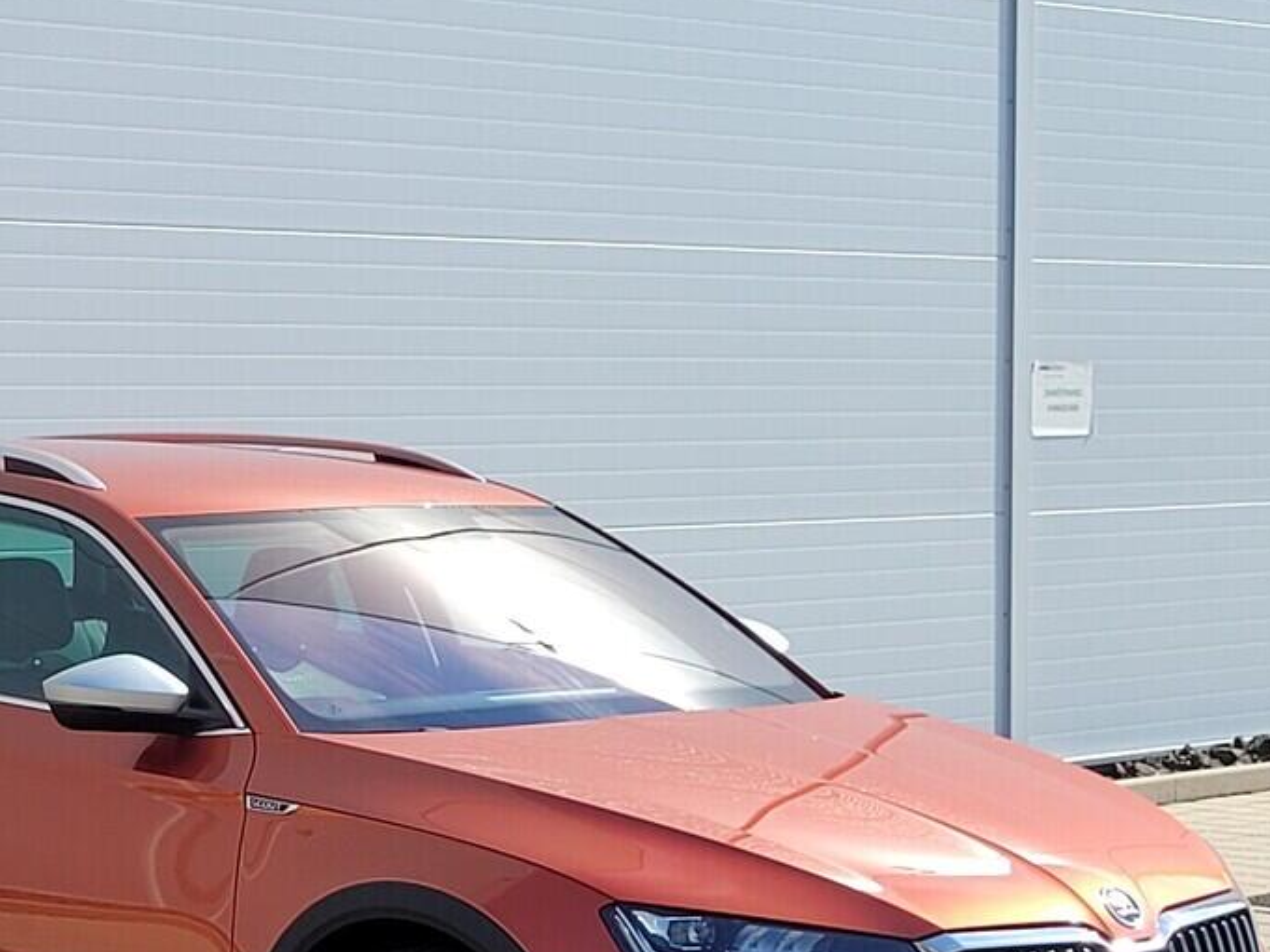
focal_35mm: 55
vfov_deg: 25.9
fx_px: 2018
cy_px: 814
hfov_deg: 34.2
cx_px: 326
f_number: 1.8
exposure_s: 1/1834
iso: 40
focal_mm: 5.4
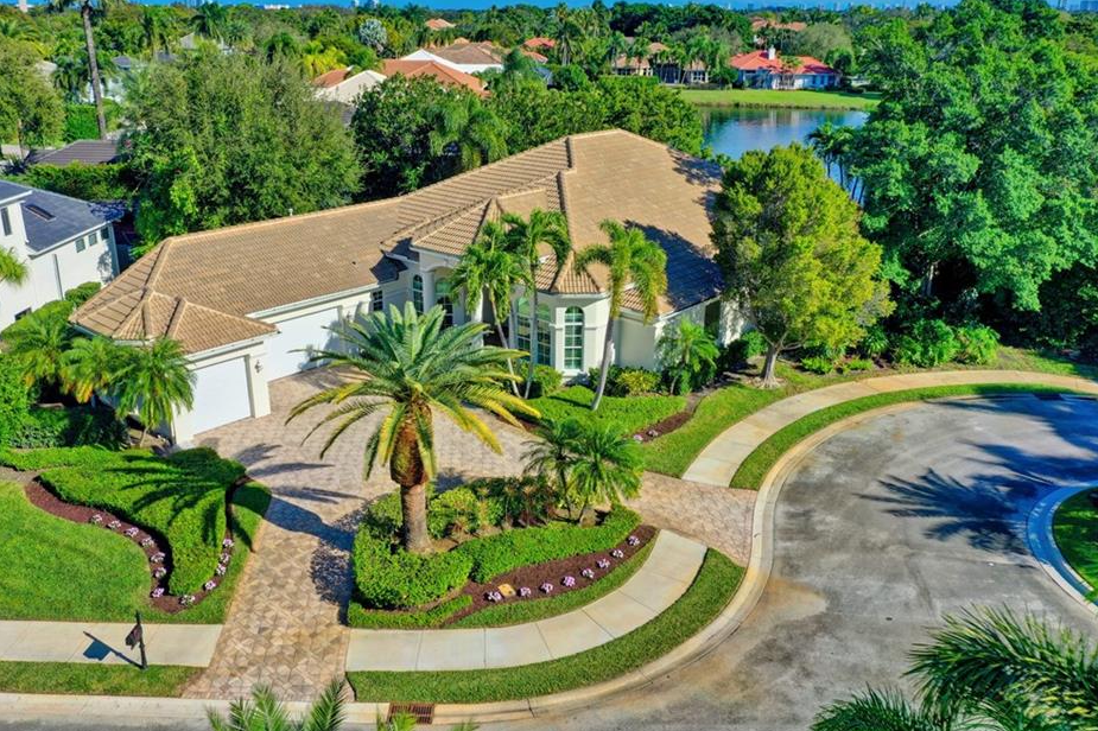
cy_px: 364
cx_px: 529
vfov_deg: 42.3
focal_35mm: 31
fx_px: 945
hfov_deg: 60.3
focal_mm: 10.3
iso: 100
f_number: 5.6
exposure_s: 1/400
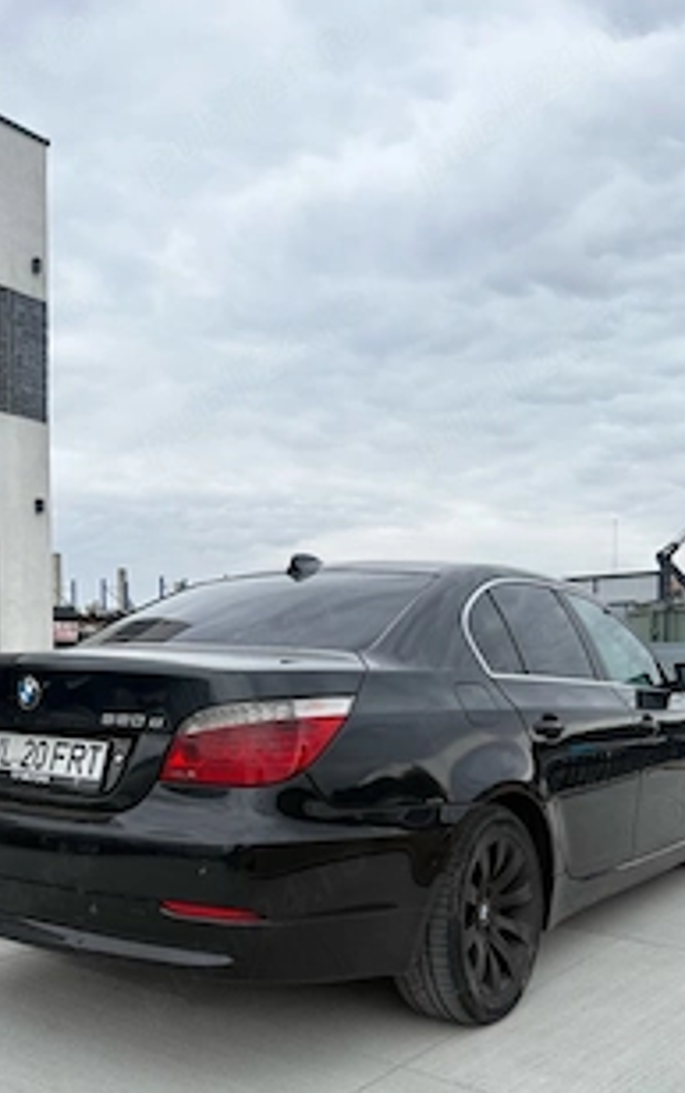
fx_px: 984
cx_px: 323
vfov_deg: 57.3
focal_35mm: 33
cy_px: 696
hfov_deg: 38.4
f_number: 1.78
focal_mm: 6.76
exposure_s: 1/1005
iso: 100
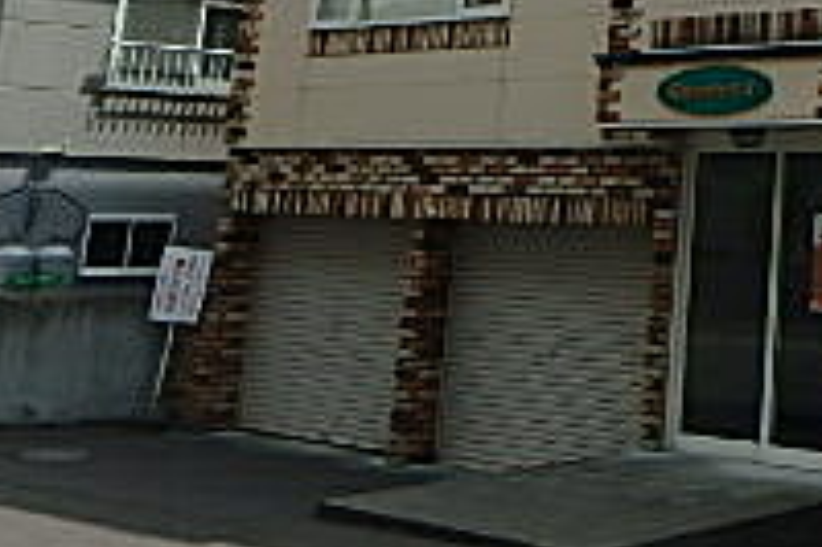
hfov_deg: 25.5
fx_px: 1597
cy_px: -210
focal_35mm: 70
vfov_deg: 17.9
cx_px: 1015
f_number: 6
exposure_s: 1/400
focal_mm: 3.7
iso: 125
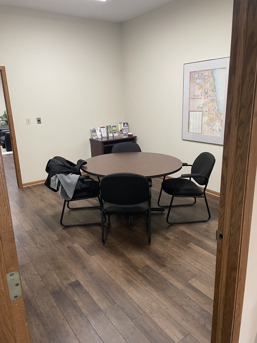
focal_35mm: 26
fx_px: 257
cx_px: 128
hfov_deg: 53.1
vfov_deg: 67.3
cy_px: 172
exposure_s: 1/60
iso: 200
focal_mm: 4.2
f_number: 1.6
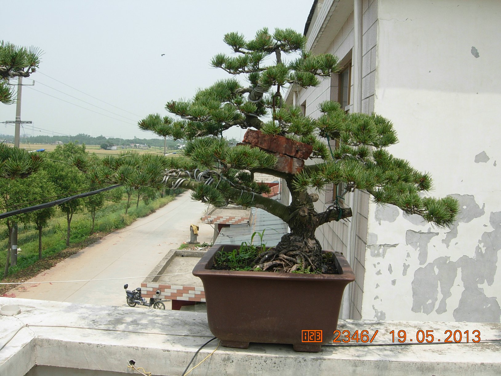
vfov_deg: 39.7
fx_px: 521
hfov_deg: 51.4
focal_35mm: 36
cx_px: 250
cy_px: 188
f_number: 6.1
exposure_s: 1/279
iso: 50
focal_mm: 7.5
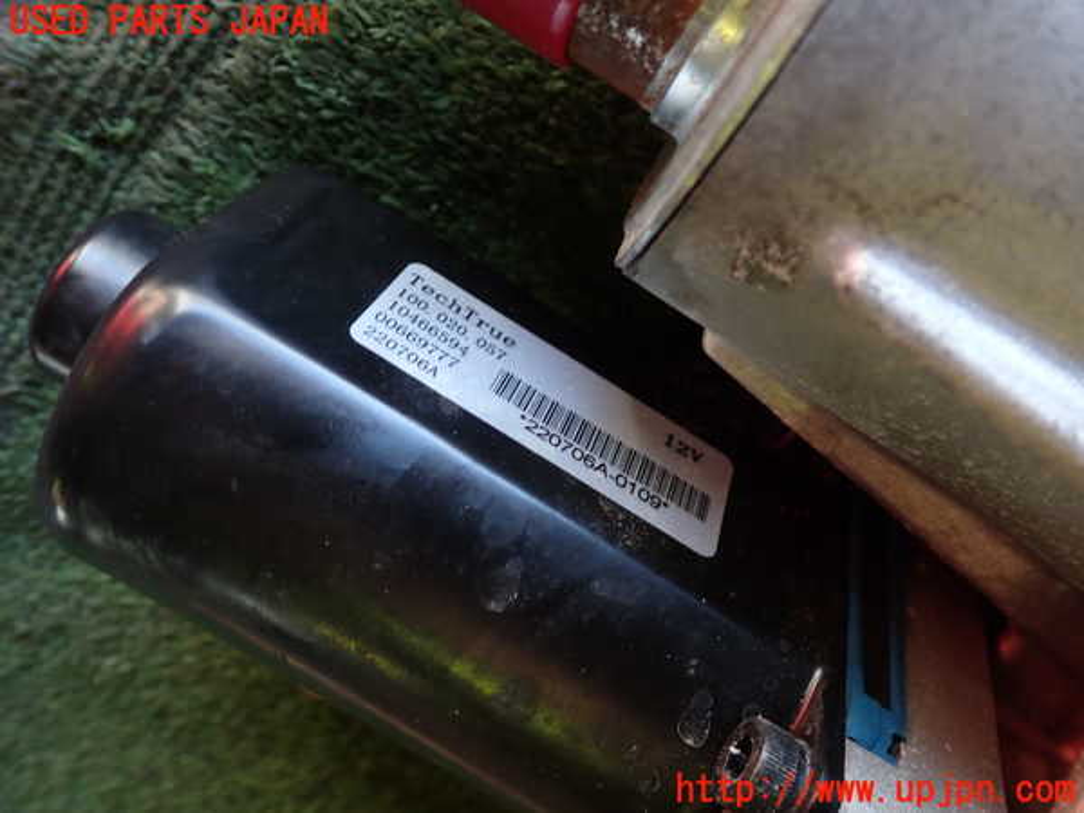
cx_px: 542
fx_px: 939
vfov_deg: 46.8
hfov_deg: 60.0
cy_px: 406
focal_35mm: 30
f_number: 2.3
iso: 200
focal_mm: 5.4
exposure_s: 1/50
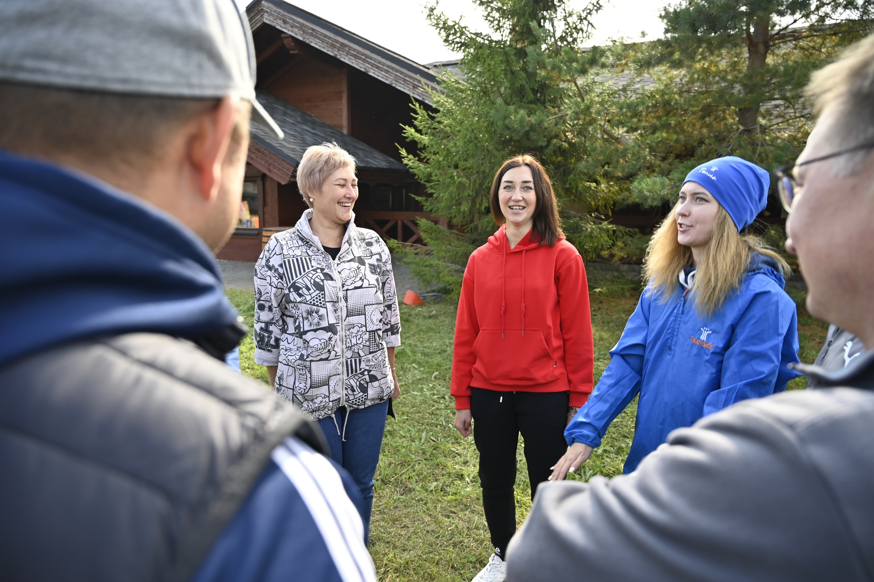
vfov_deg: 53.1
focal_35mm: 24
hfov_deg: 73.8
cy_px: 291
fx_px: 582
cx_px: 437
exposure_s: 1/320
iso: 160
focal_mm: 24
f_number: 4
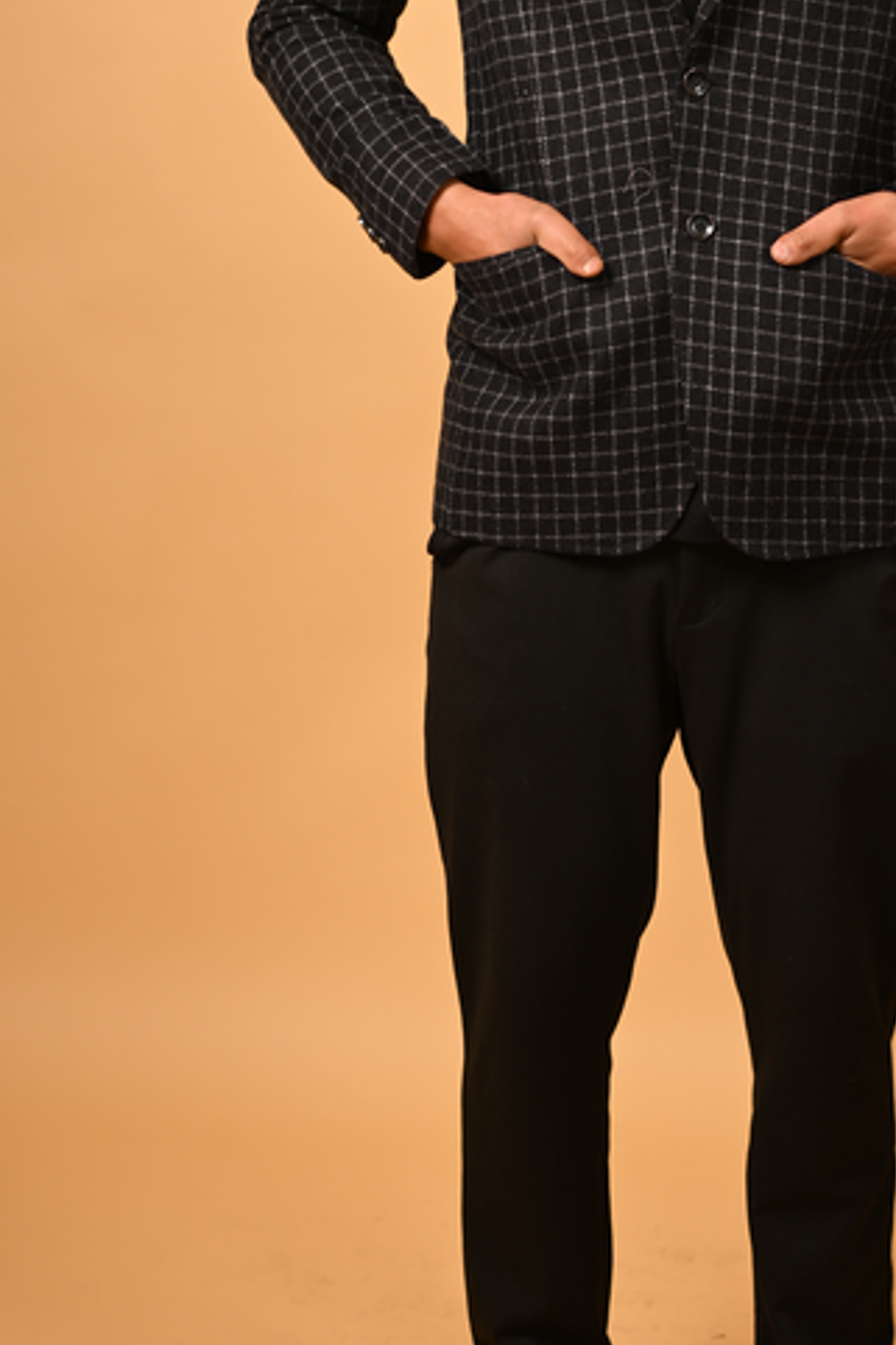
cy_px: 382
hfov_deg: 12.0
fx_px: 4259
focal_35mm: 114
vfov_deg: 17.9
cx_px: 669
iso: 160
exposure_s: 1/1000
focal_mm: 50
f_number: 2.2
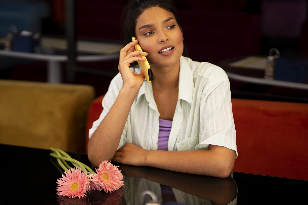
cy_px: 102
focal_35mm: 85
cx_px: 154
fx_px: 727
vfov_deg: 16.1
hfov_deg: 23.9
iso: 400
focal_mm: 85
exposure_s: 1/8000
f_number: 1.4
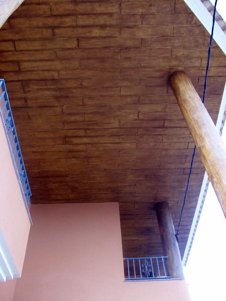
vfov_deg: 54.0
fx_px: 296
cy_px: 150
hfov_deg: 41.8
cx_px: 113
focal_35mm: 34
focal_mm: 5.7
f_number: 2.8
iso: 67
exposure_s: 1/64
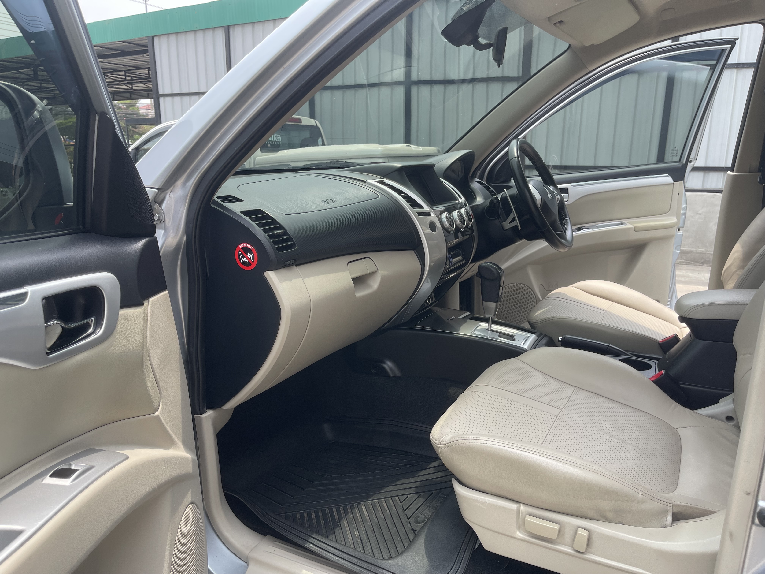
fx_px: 552
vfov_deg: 54.9
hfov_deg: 69.4
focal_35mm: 25
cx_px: 382
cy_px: 287
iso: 32
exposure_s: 1/1003
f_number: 1.6
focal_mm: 5.1
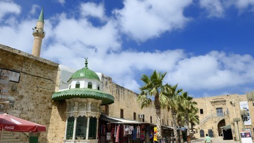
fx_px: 175
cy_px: 84
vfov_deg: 44.2
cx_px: 129
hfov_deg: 71.9
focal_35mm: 26
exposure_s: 1/320
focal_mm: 24
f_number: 13
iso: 200
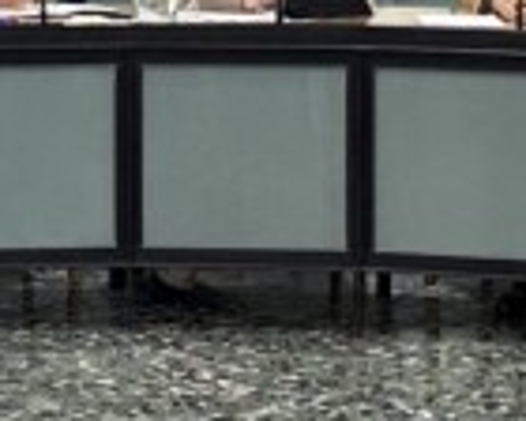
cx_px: -71
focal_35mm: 217
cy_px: -143
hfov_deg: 8.8
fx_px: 3378
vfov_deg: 7.1
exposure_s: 1/50
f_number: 1.8
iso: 100
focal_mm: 4.25
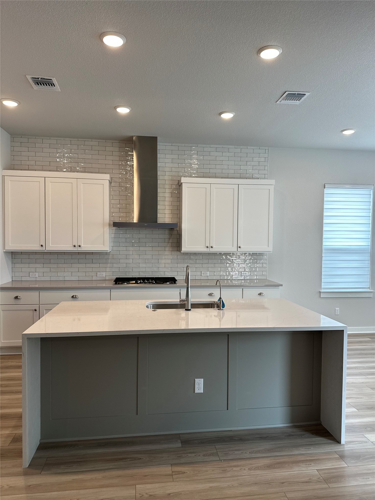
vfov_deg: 71.6
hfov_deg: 56.8
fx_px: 347
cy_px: 250
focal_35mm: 24
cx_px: 188
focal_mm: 6.86
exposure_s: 1/120
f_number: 1.78
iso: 80
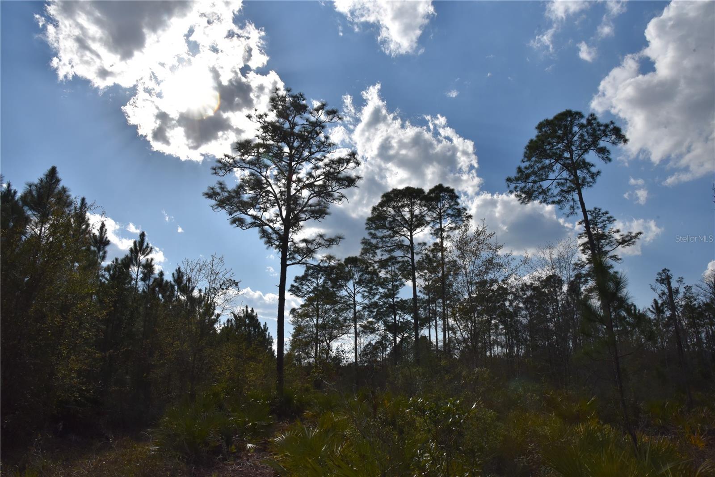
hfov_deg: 73.7
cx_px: 358
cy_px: 238
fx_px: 477
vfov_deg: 53.1
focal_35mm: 24
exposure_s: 1/3200
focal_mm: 24
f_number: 16
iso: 1250
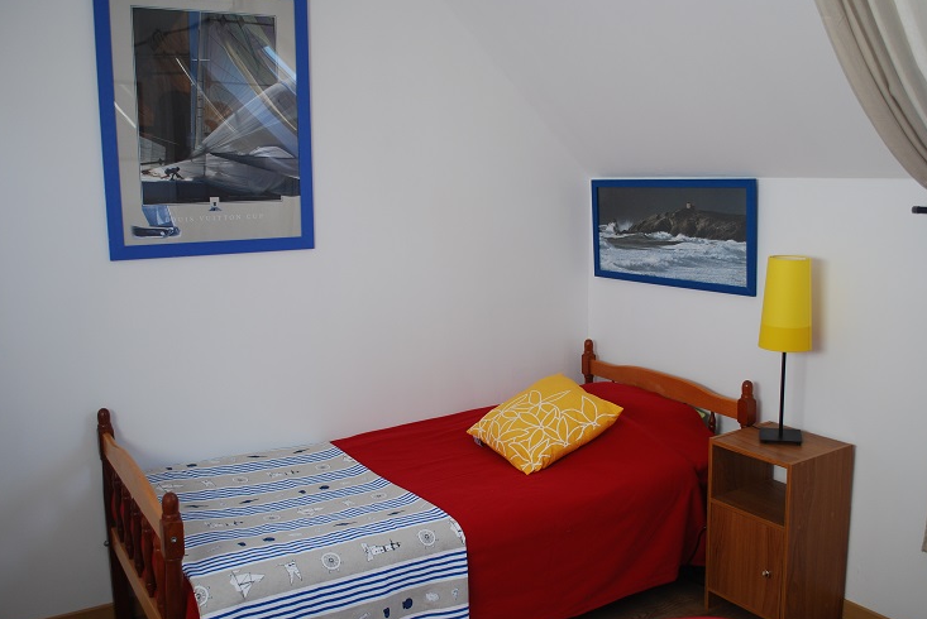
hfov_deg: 53.1
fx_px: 928
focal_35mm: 36
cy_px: 323
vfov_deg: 36.9
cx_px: 493
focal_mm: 22
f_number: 4
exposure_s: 1/40
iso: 200
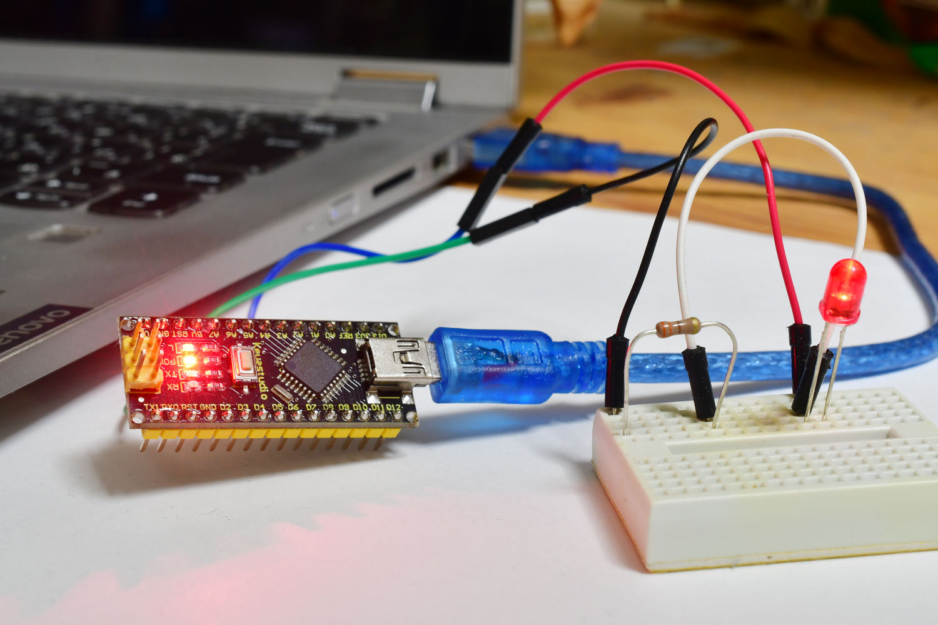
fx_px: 1563
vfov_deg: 22.6
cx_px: 469
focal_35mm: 60
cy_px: 312
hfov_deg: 33.4
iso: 500
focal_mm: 40
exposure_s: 1/1.3
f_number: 14
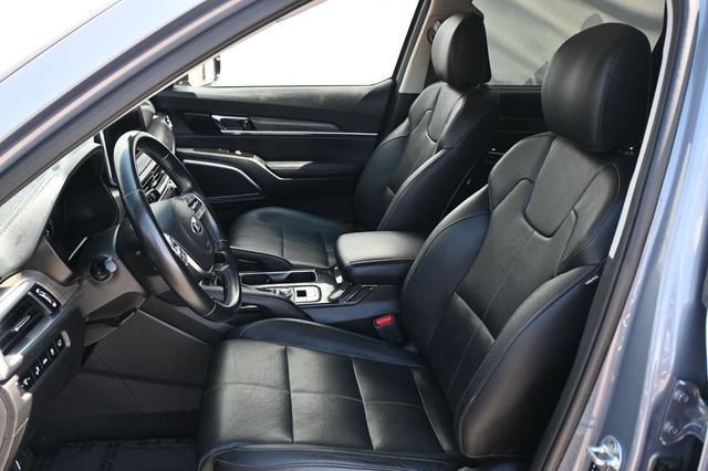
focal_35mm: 32
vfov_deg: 41.7
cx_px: 354
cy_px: 236
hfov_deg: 59.5
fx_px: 619
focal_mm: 21
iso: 400
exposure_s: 1/160
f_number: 4
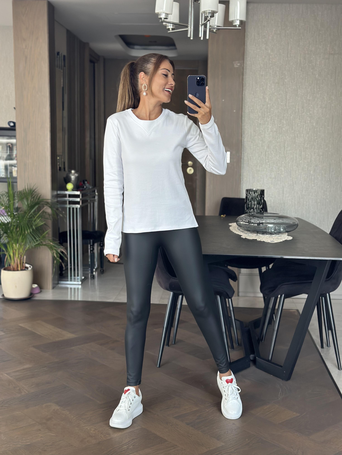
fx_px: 632
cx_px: 171
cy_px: 228
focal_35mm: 48
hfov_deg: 30.3
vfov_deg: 39.7
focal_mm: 6.86
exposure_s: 1/60
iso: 160
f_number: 1.78
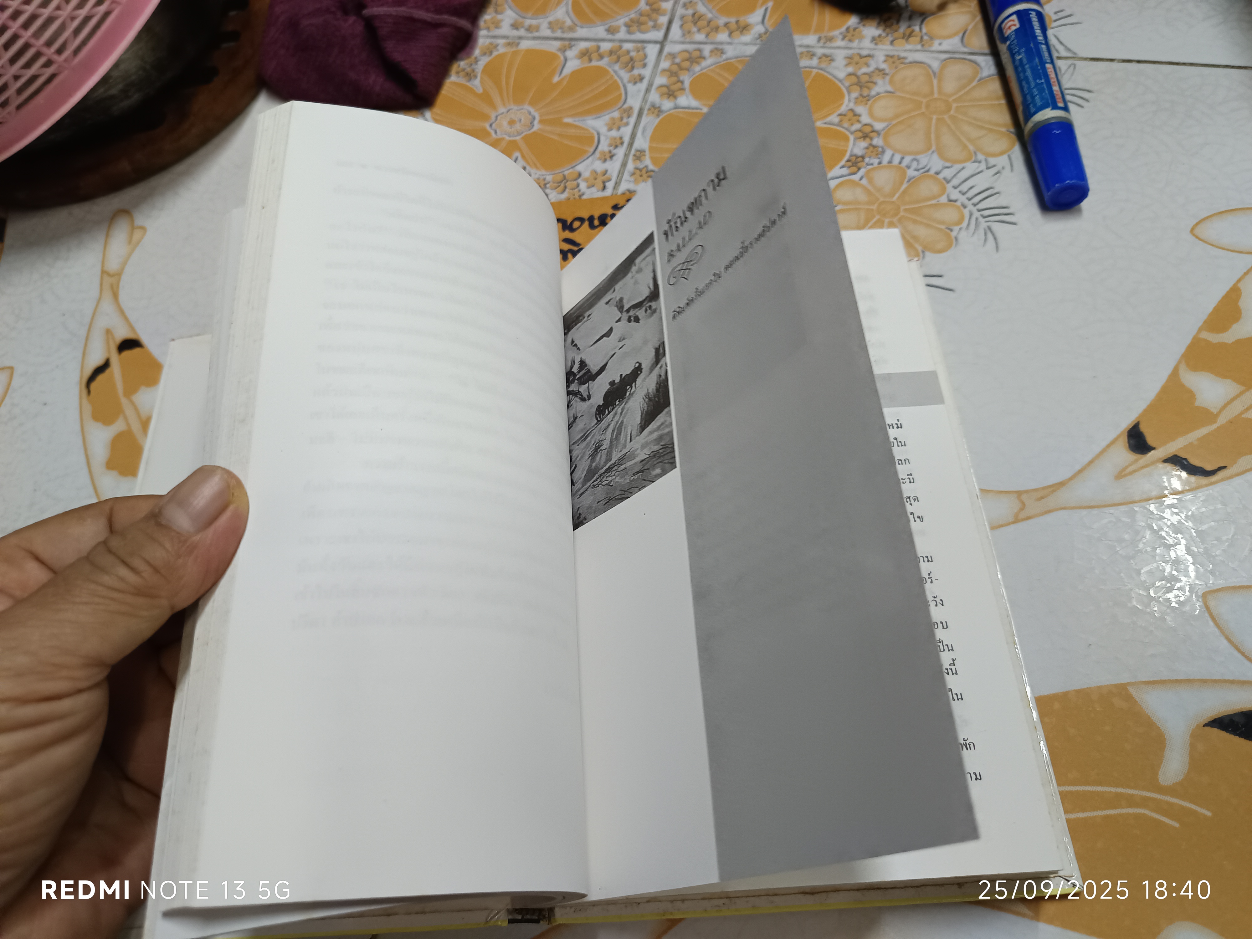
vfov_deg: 56.8
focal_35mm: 24
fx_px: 868
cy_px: 470
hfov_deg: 71.6
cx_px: 626
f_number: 1.7
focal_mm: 5.31
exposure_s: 1/33.3
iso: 841
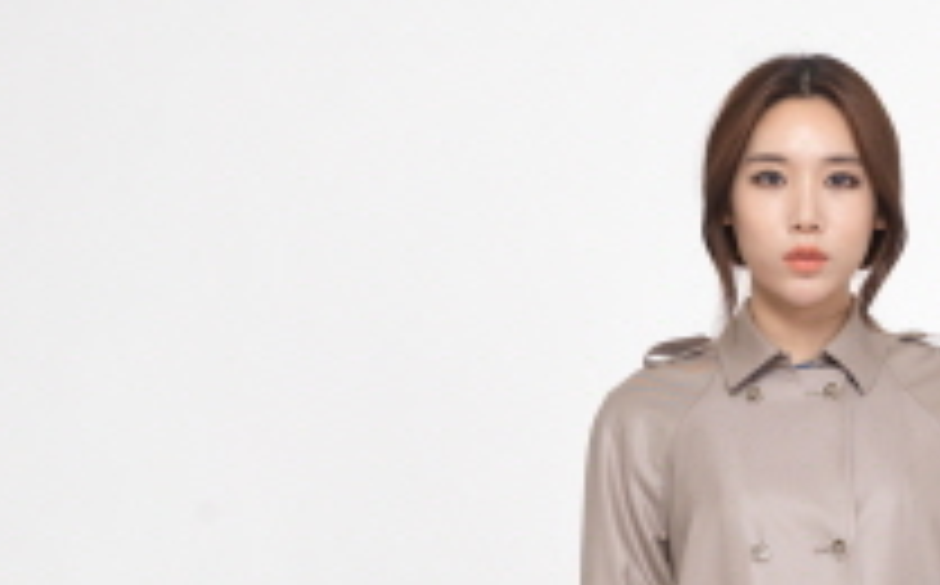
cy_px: 662
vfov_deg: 6.9
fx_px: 4835
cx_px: 805
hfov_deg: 11.1
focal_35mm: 189
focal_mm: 80
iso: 100
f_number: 9
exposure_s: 1/250
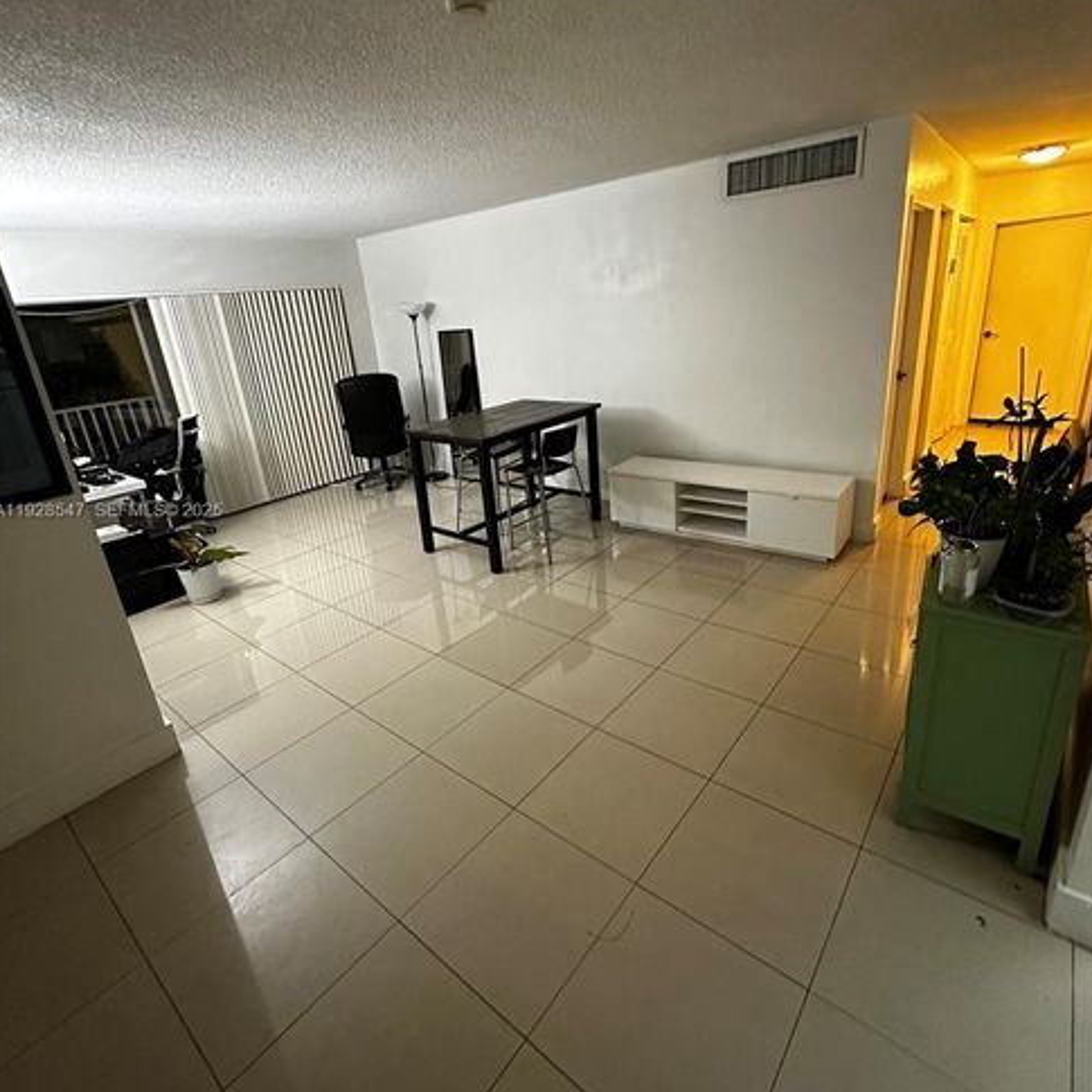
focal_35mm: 17
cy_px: 512
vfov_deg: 83.9
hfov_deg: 84.0
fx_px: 607
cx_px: 554
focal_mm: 2.22
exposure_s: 1/60
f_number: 2.2
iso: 1000
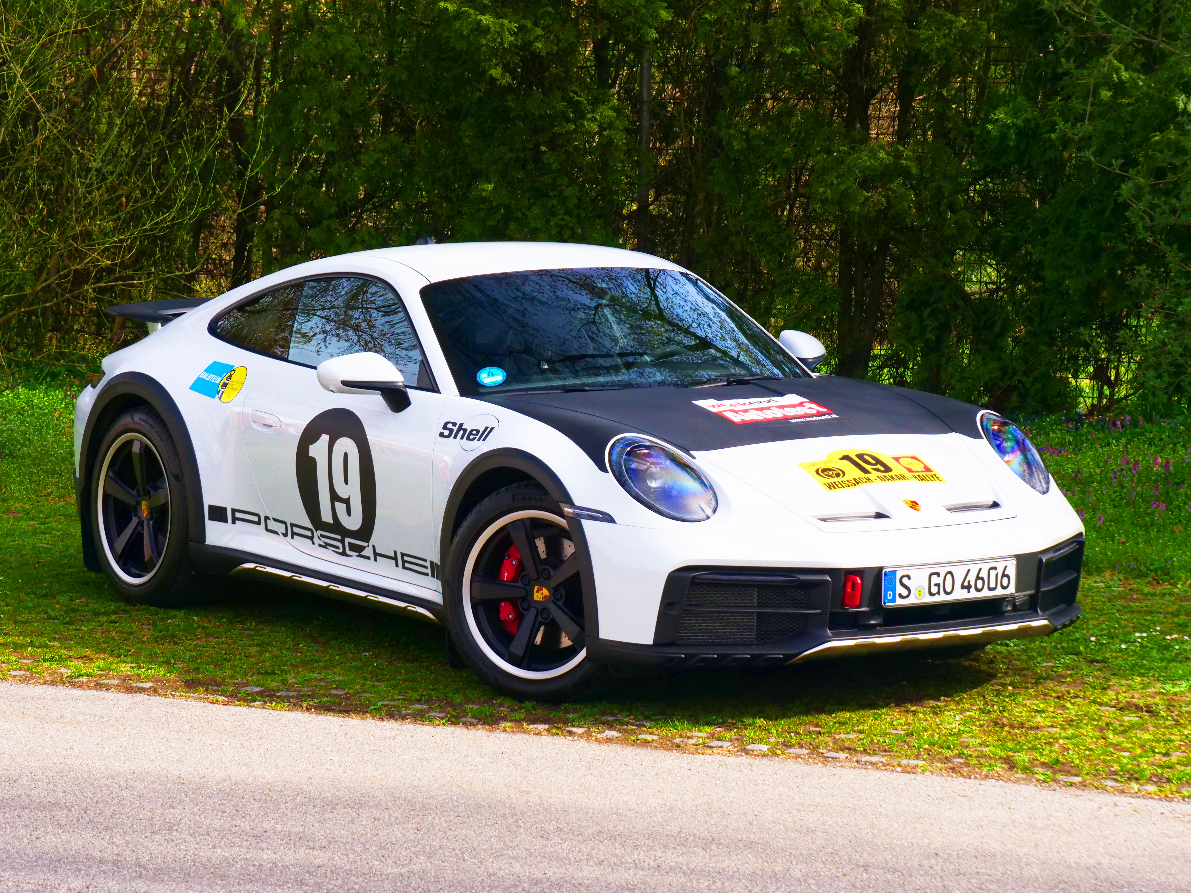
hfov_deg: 16.4
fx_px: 4129
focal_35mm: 120
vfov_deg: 12.3
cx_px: 596
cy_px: 446
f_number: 6.3
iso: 400
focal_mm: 60
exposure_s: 1/500
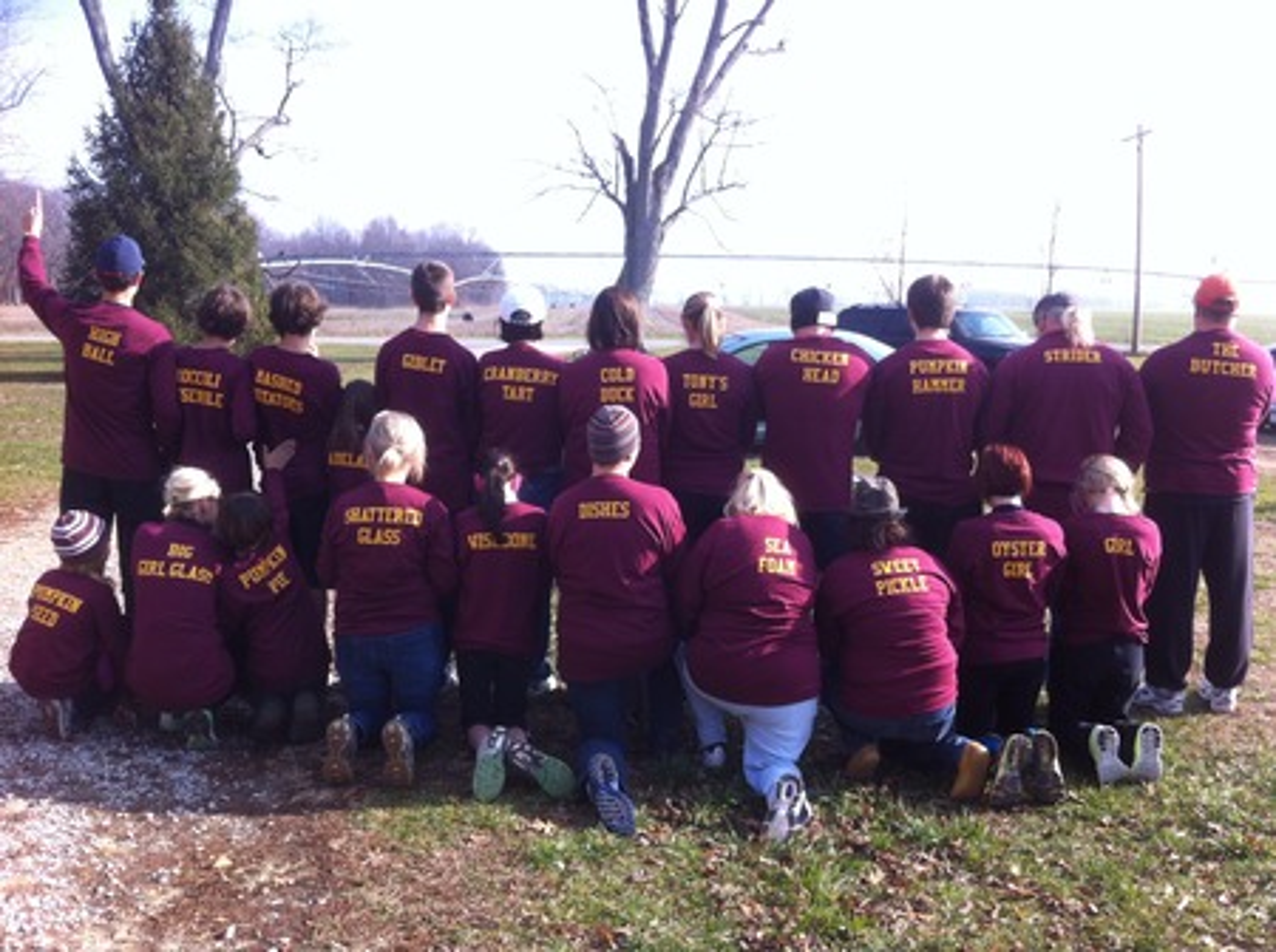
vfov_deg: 40.6
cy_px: 476
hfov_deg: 52.7
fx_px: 1288
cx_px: 638
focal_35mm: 35
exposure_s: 1/431
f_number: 2.8
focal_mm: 3.85
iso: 80
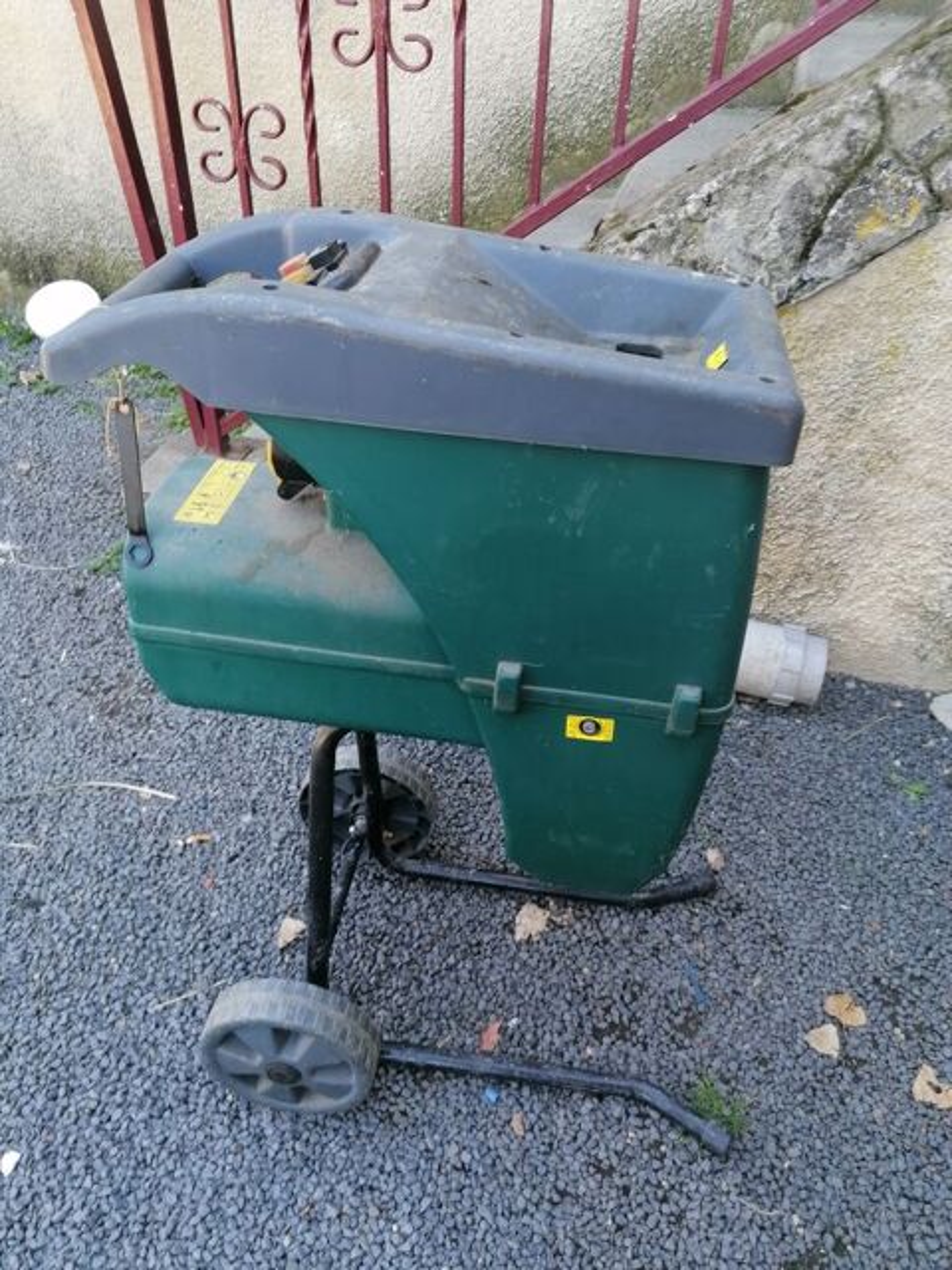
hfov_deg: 51.4
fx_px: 990
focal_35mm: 27
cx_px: 476
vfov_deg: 65.3
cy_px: 635
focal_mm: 4.75
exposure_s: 1/50
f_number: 1.8
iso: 64
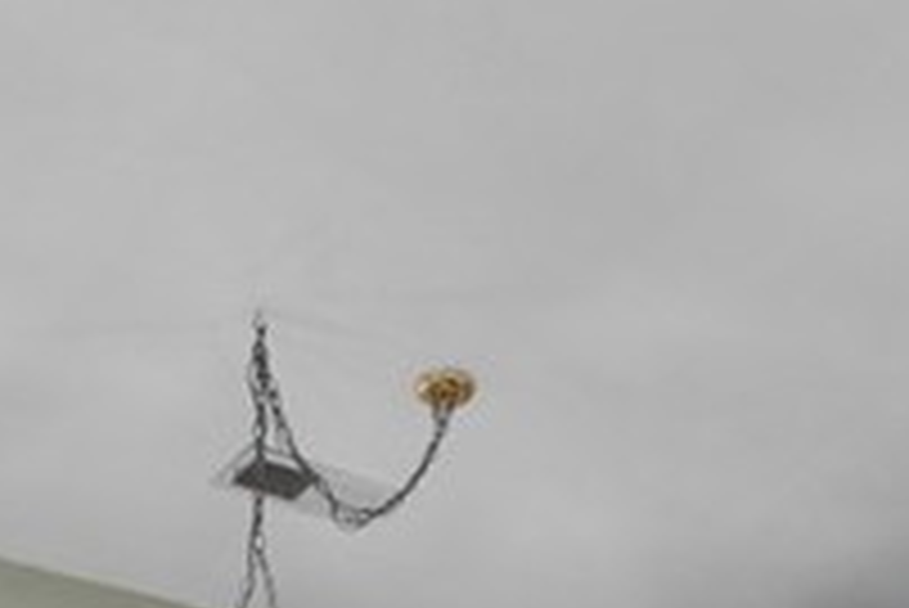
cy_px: 1245
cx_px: 963
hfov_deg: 23.7
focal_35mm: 81
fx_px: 2047
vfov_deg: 14.0
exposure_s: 1/4
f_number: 8
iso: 2000
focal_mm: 16
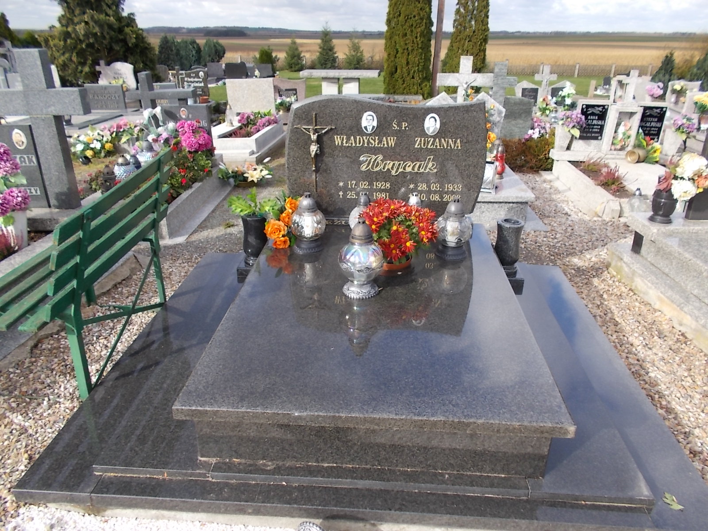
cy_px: 266
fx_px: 532
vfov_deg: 53.1
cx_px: 354
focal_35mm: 26
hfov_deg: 67.3
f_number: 3.2
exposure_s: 1/320
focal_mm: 4.6
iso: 80
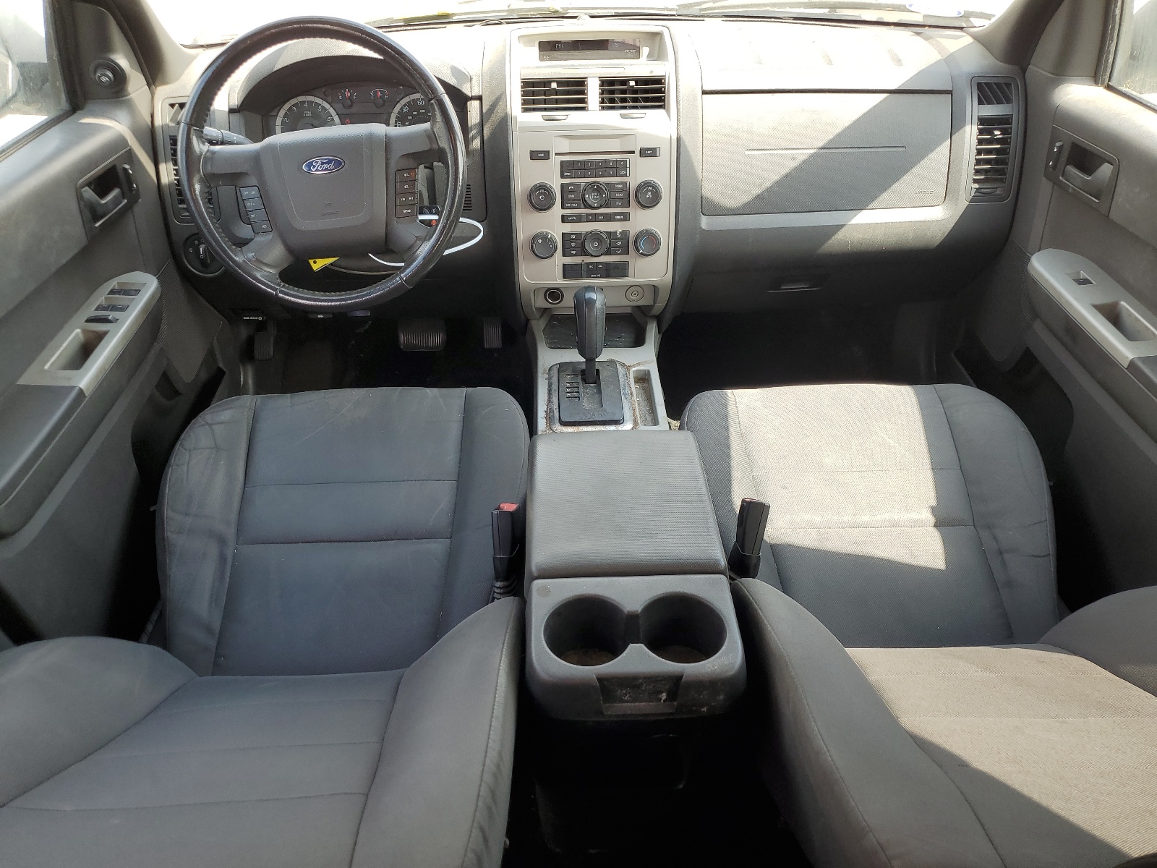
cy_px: 434
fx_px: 869
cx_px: 578
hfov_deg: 67.3
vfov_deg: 53.1
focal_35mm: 26
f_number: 1.5
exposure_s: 1/213
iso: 50
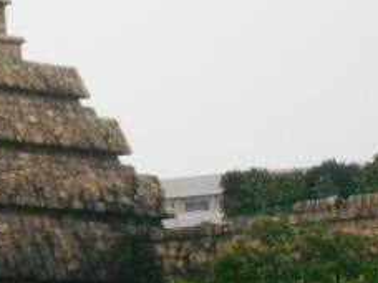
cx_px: -104
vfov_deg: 6.2
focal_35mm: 241
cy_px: 209
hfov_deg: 8.1
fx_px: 2632
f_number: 6.3
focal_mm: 15.4
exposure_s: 1/250
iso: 640
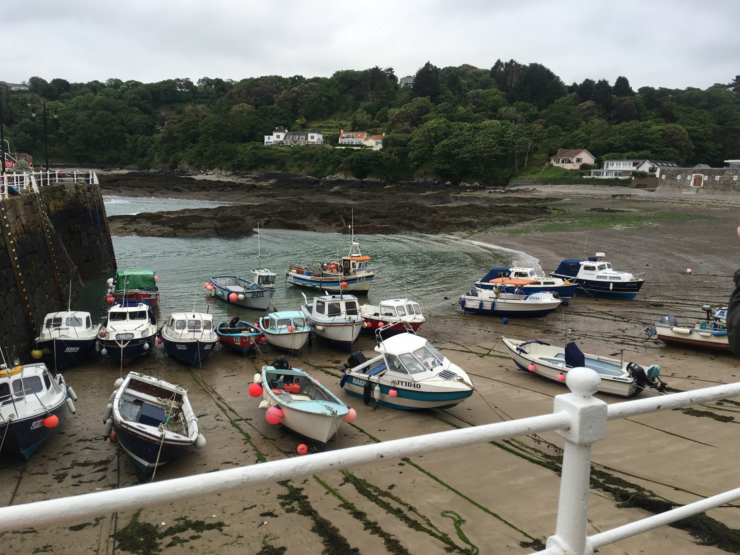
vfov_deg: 48.2
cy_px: 278
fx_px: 620
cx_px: 370
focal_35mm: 29
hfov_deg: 61.7
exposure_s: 1/538
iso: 25
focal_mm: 4.15
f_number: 2.2
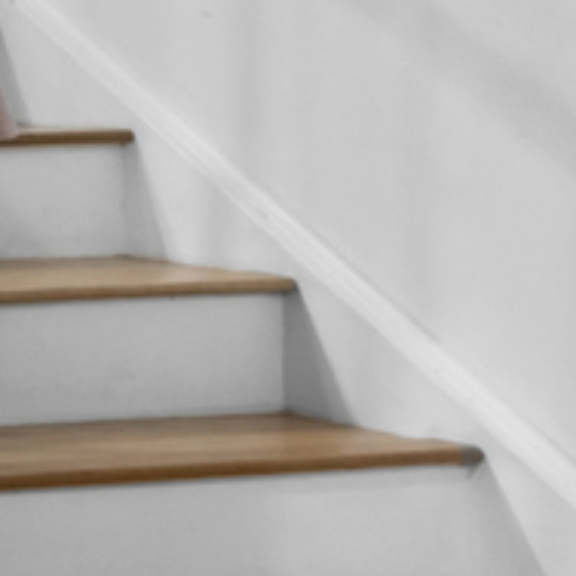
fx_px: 2071
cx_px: -1566
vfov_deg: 15.5
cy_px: -43
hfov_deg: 8.9
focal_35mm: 110
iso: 320
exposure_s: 1/3
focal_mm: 10
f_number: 4
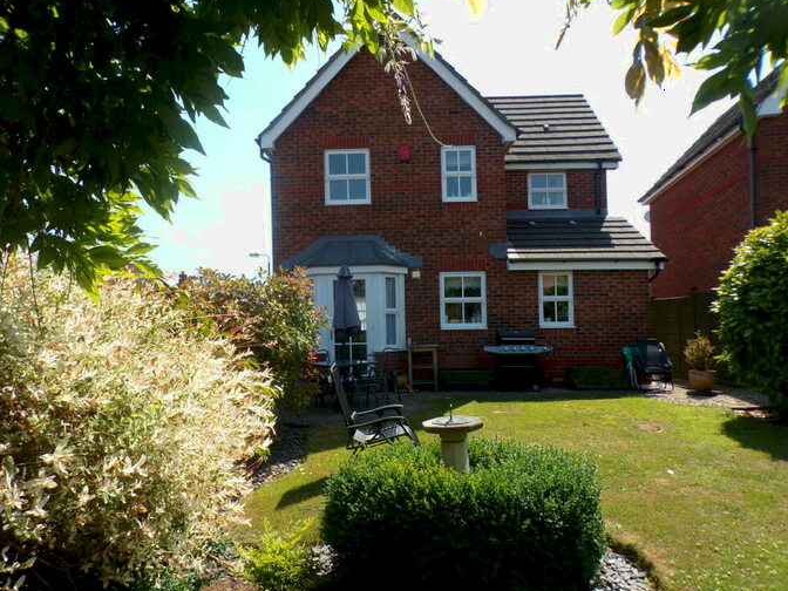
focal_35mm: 25
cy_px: 294
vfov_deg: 54.9
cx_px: 392
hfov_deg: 69.4
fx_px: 569
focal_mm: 4.3
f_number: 5.8
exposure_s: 1/180
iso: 80
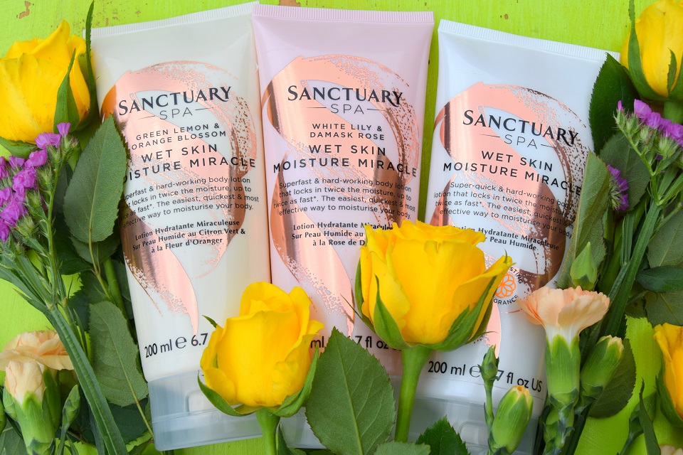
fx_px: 882
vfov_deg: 28.9
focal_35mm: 46
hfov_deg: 42.3
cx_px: 342
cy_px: 228
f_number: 10
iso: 200
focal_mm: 31
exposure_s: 1/400
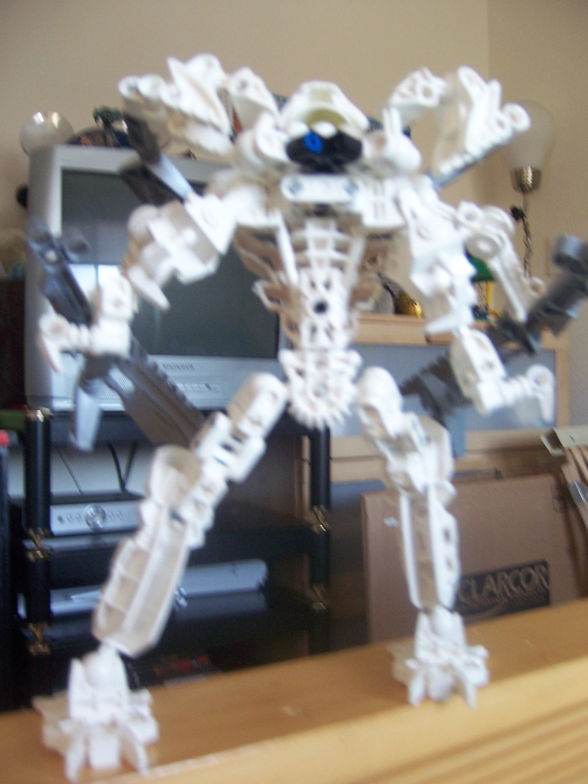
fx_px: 815
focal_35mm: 36
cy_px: 392
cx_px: 294
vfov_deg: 51.4
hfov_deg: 39.7
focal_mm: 6.2
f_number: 2.8
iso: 160
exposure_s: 1/20
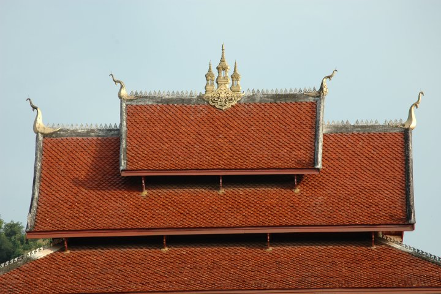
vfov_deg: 14.7
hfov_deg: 21.9
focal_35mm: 93
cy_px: 147
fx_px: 1139
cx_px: 220
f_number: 8
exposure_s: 1/250
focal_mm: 62
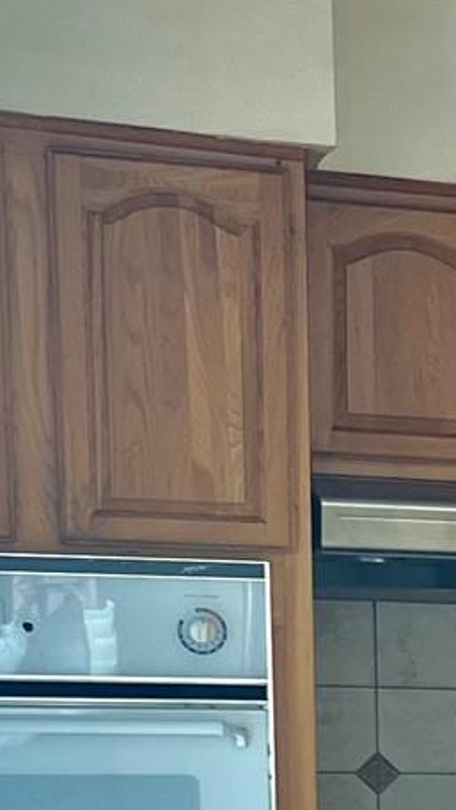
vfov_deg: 16.0
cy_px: 1049
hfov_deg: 8.5
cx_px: 1192
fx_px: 2730
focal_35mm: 127
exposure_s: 1/60
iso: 80
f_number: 1.5
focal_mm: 5.7
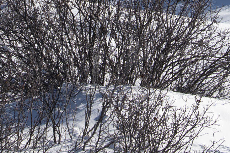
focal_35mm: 204
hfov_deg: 10.1
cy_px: -192
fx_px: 1304
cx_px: 45
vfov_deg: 6.5
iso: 100
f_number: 8
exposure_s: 1/320
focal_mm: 44
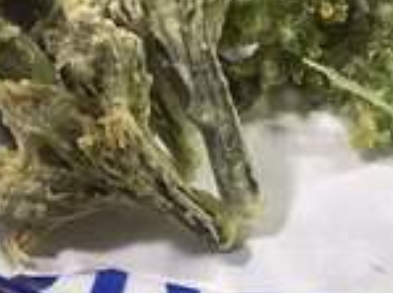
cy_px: 37
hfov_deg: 27.8
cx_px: 158
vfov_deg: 20.6
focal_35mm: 70
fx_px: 793
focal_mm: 4.25
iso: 200
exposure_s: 1/50
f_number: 1.8
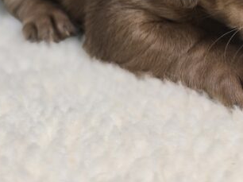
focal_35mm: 77
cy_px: -96
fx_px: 540
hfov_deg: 25.0
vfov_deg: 17.1
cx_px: 192
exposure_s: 1/120
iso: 50
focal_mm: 6.3
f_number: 1.7
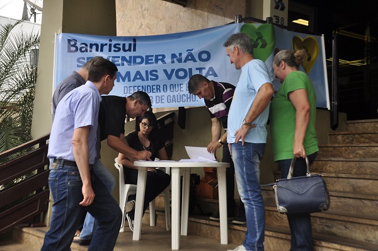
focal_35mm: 46
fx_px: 487
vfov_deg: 28.8
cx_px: 189
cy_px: 126
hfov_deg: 42.4
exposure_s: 1/250
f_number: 4
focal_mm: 31
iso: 200
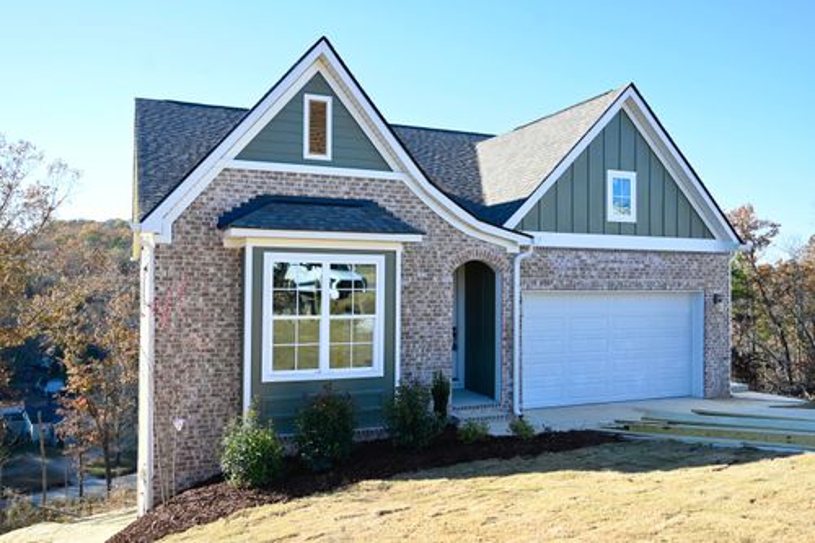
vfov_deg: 44.2
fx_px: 668
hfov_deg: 62.8
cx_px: 408
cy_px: 272
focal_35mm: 30
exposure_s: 1/640
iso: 250
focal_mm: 29.5
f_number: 4
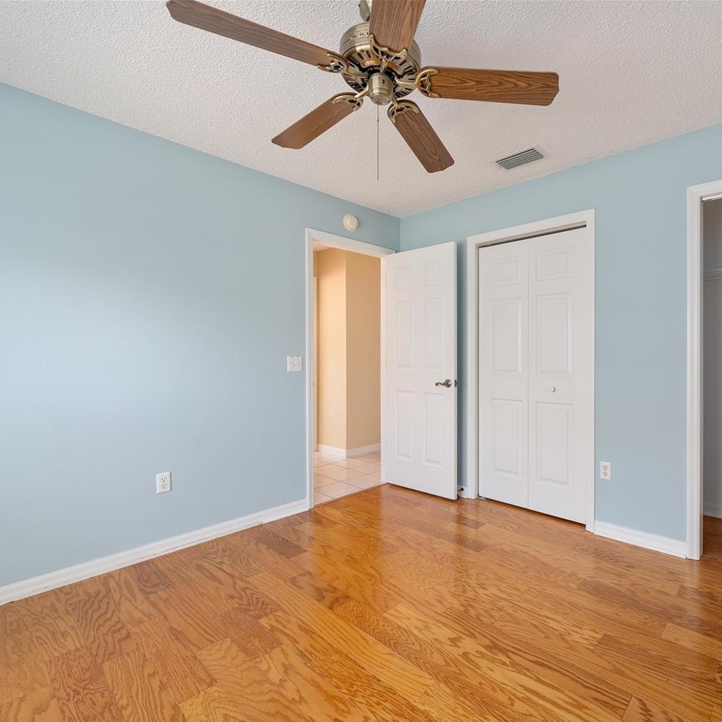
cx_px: 455
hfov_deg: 82.2
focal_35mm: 17
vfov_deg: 84.0
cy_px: 369
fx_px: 401
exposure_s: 1/3
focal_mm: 13
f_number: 7.1
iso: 125
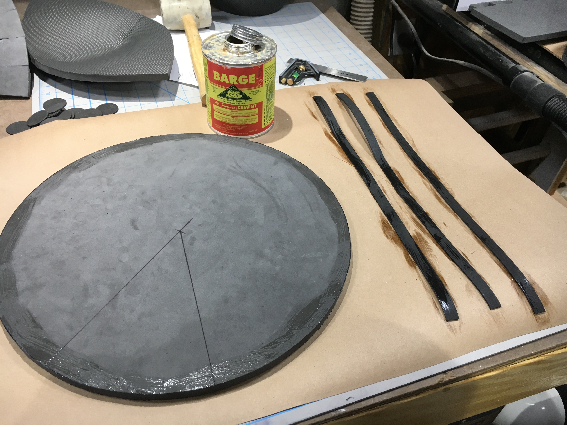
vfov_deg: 48.2
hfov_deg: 61.7
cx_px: 284
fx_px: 475
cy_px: 212
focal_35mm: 29
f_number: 2.2
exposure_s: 1/30
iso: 32
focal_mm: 4.15
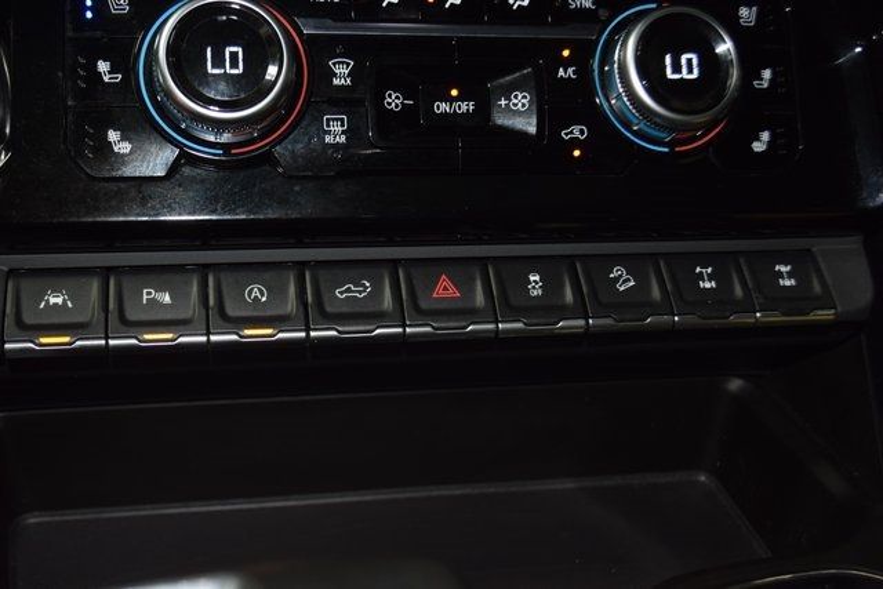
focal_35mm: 45
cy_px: 294
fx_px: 1104
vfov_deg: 29.9
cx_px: 442
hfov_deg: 43.6
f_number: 4.5
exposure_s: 1/20
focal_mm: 30
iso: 640
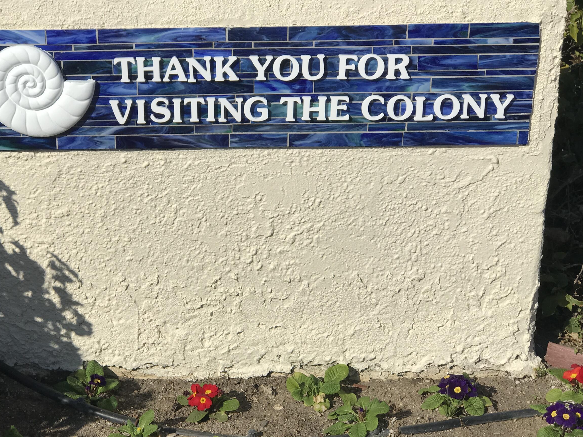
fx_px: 1246
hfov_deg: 26.2
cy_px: 248
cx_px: 210
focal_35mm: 74
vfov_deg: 19.9
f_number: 2.8
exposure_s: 1/2283
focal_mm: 6.6
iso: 20
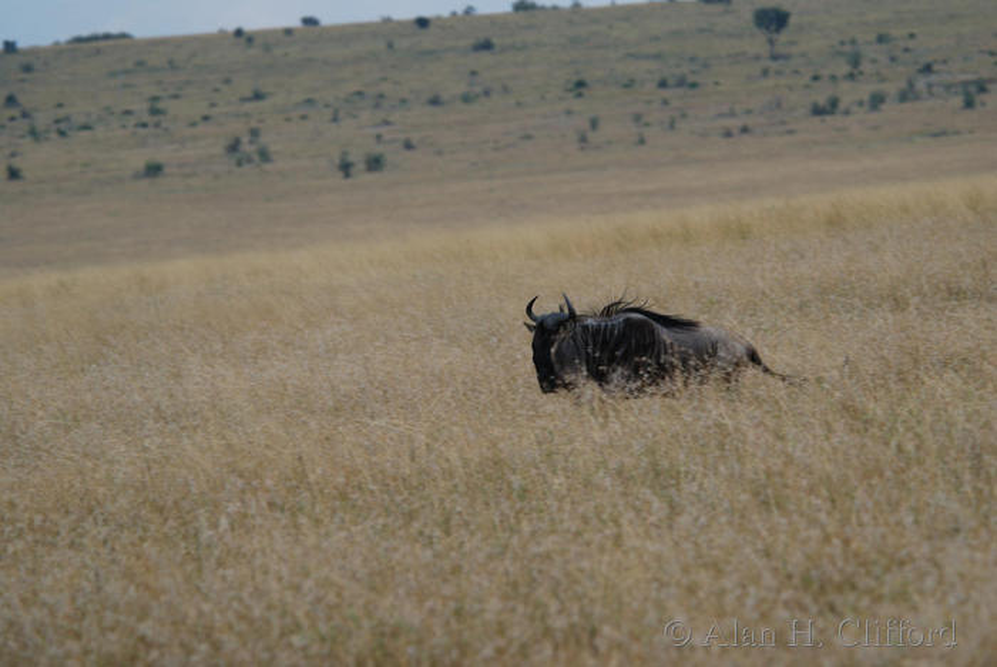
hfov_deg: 6.5
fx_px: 8731
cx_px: 498
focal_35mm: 315
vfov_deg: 4.4
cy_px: 334
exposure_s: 1/160
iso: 100
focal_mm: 210
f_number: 5.3
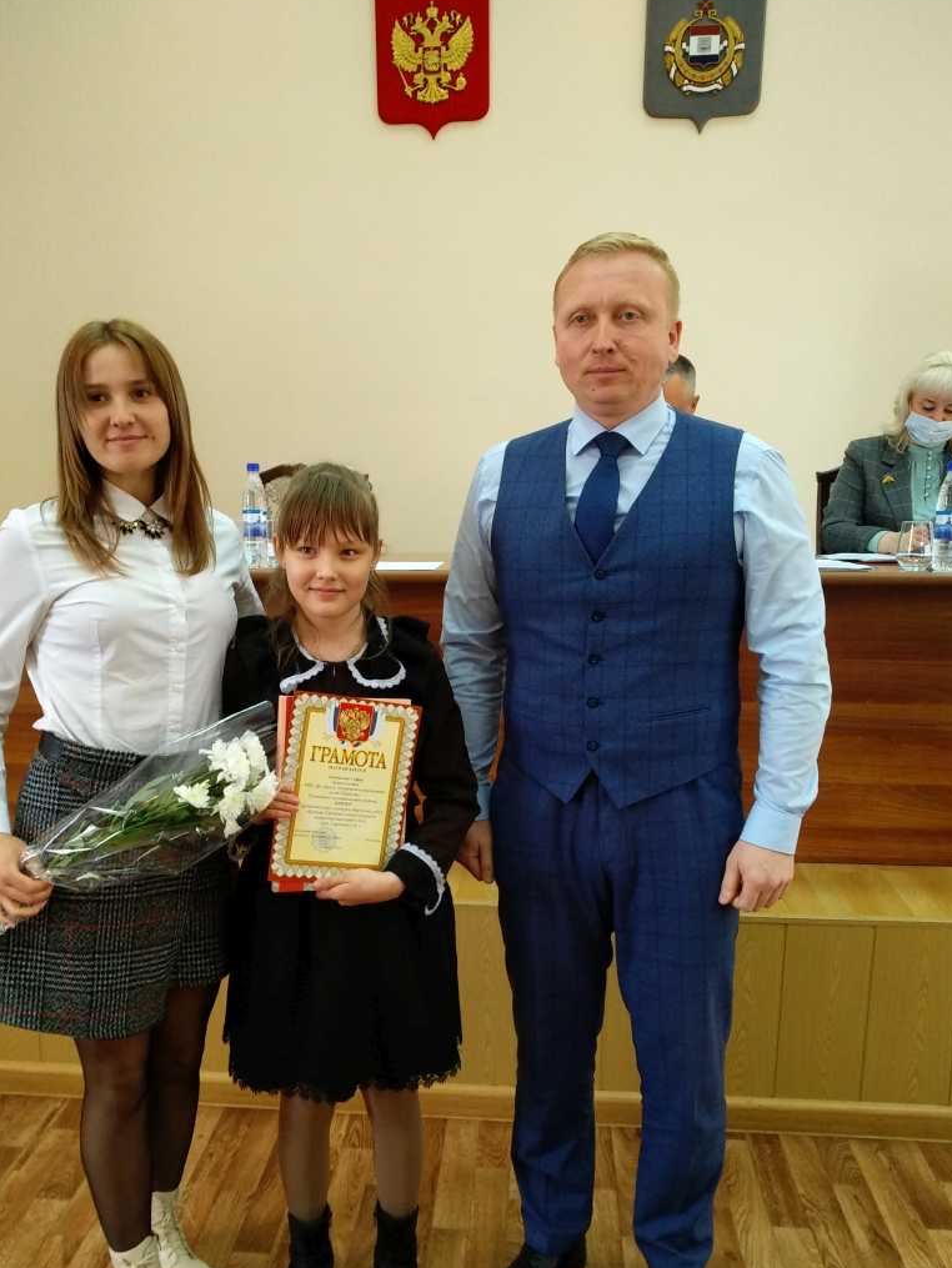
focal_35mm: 26
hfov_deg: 53.0
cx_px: 421
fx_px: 953
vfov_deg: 66.9
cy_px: 731
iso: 320
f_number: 2.2
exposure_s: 1/50
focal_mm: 3.81
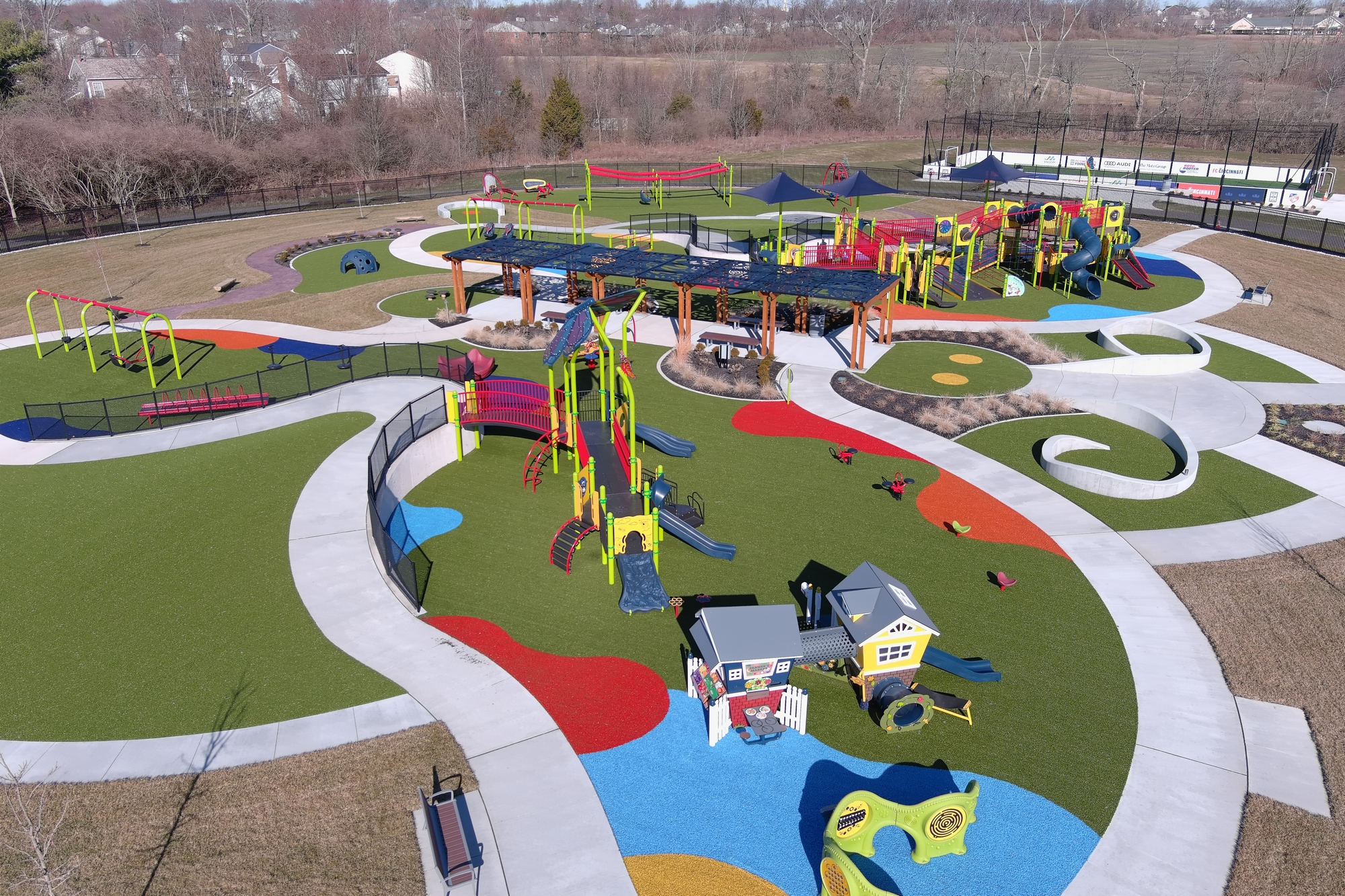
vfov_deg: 45.0
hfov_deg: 63.7
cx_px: 672
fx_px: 1083
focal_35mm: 29
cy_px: 448
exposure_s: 1/1250
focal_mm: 10.57
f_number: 2.8
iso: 100
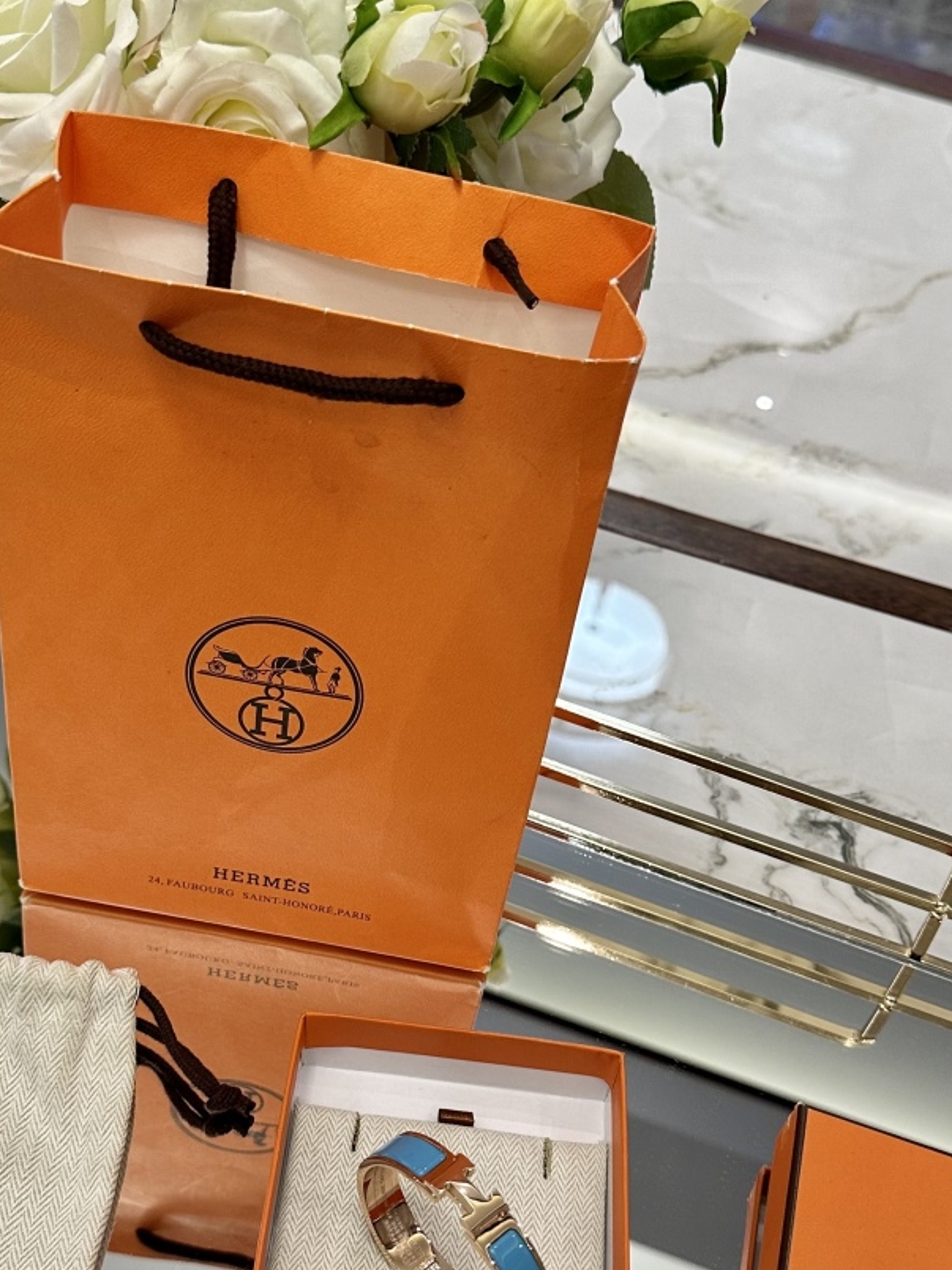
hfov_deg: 33.6
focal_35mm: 43
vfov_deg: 43.6
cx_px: 474
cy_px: 779
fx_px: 1577
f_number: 1.78
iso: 160
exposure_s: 1/100
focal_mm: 6.86
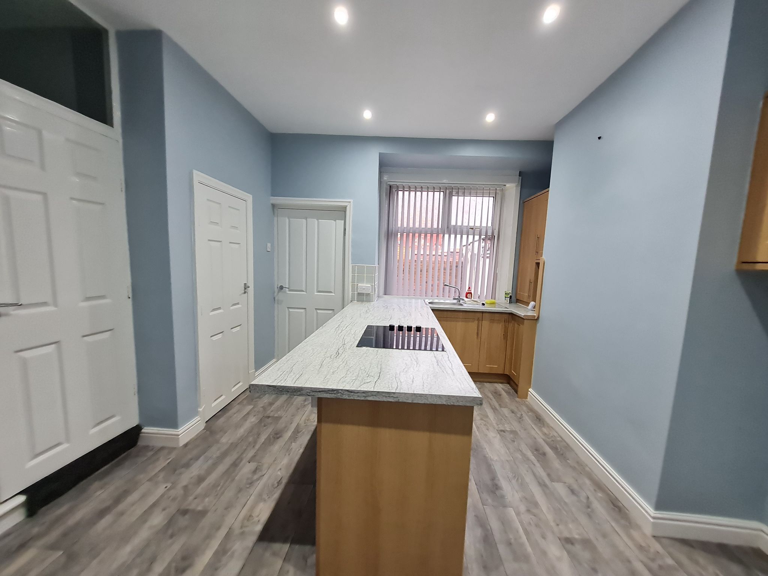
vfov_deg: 89.9
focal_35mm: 13
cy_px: 288
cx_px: 384
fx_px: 288
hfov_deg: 106.2
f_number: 2.2
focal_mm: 1.74
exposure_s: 1/50
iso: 250
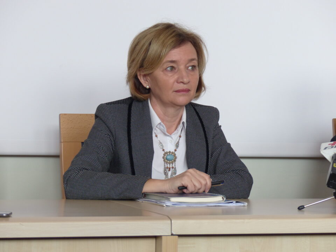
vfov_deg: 11.3
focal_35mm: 131
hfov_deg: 15.1
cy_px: 126
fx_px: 1272
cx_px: 168
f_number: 2.8
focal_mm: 23.5
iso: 200
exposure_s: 1/80
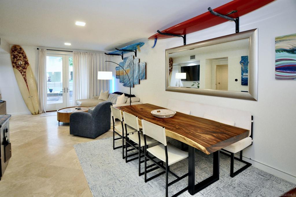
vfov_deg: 67.2
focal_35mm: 18
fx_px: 148
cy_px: 98
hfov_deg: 90.1
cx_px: 148
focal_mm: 12
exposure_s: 1/50
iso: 800
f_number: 3.5
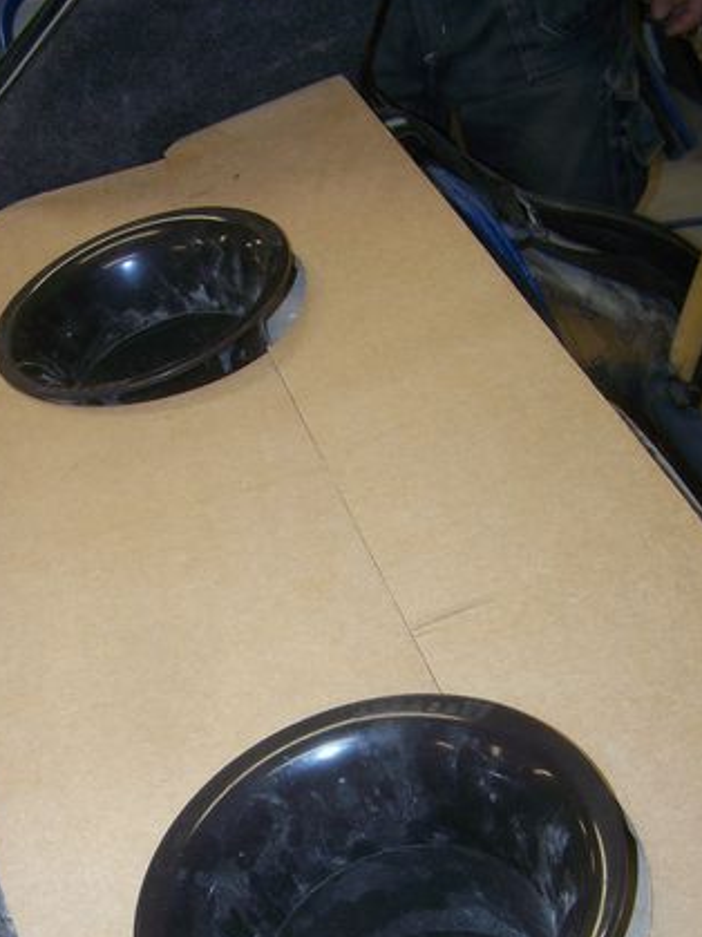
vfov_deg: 33.0
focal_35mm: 58
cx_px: 293
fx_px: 1569
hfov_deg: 25.2
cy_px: 624
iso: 80
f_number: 2.8
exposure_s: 1/60
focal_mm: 6.3
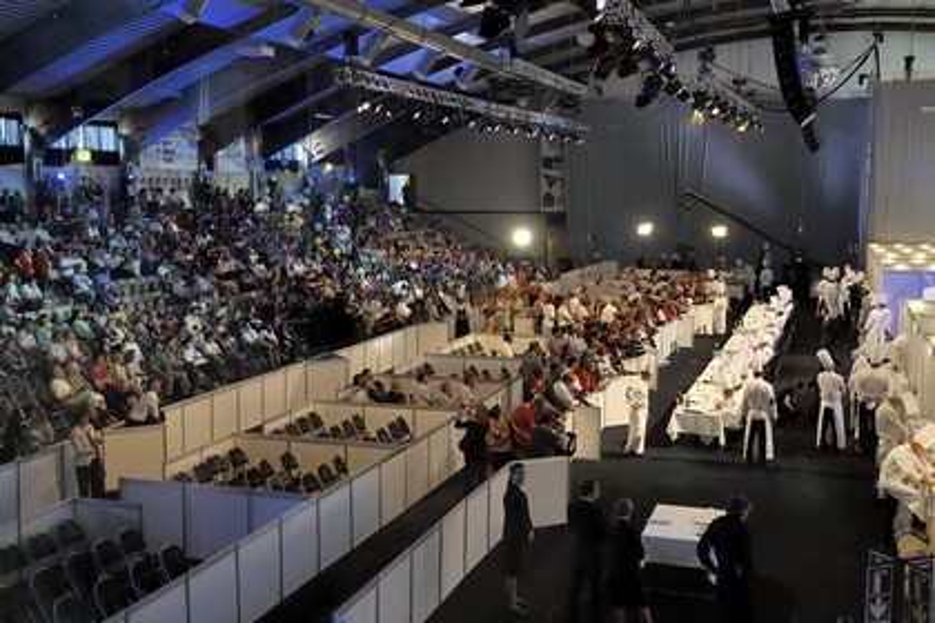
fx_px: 1091
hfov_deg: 46.4
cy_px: 312
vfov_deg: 31.9
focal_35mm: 42
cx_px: 468
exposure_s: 1/50
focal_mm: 42
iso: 1600
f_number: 4.5
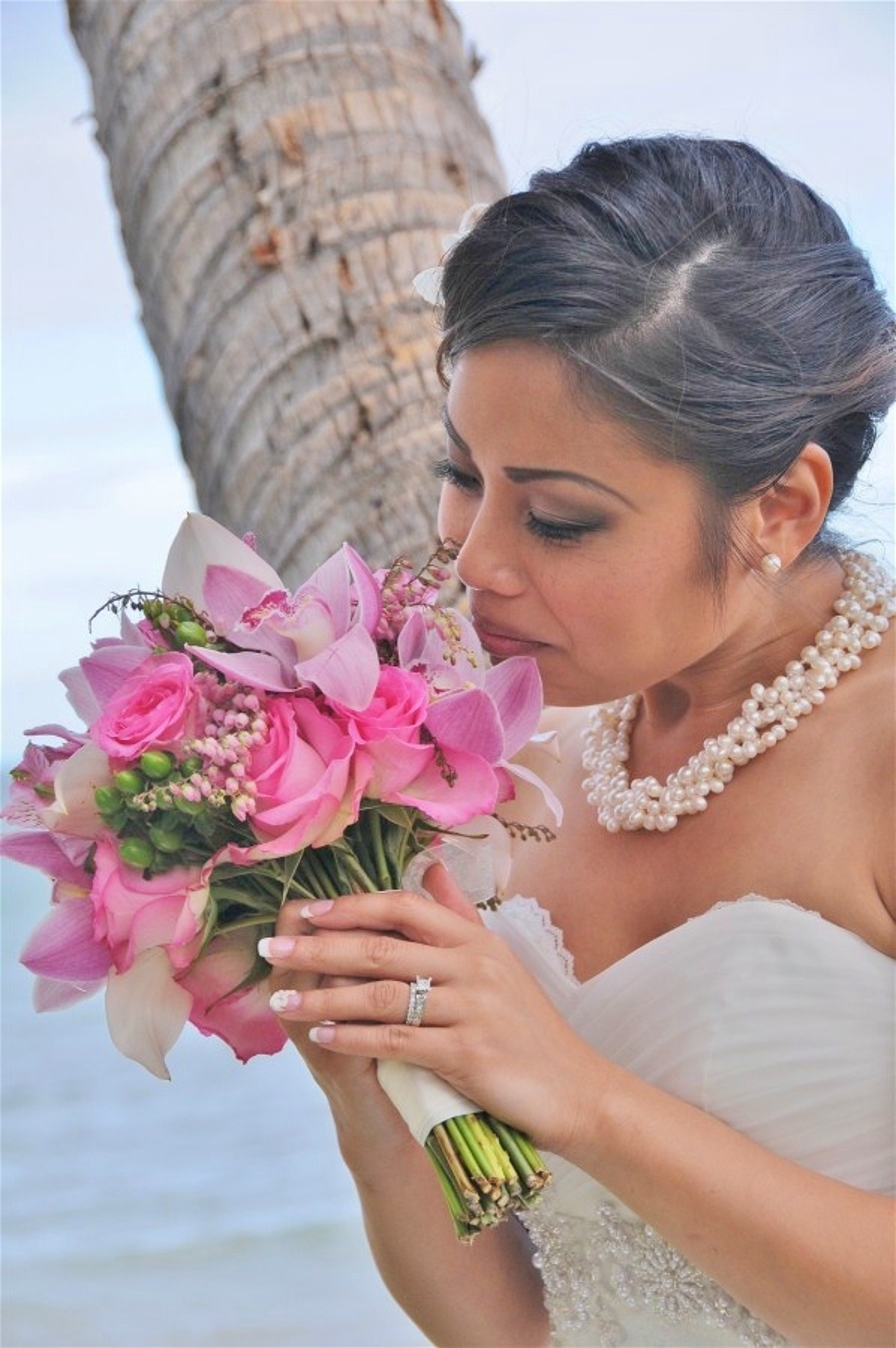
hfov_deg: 12.2
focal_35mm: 112
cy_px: 674
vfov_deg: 18.2
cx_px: 448
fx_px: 4209
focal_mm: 75
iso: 250
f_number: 6.3
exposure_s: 1/160
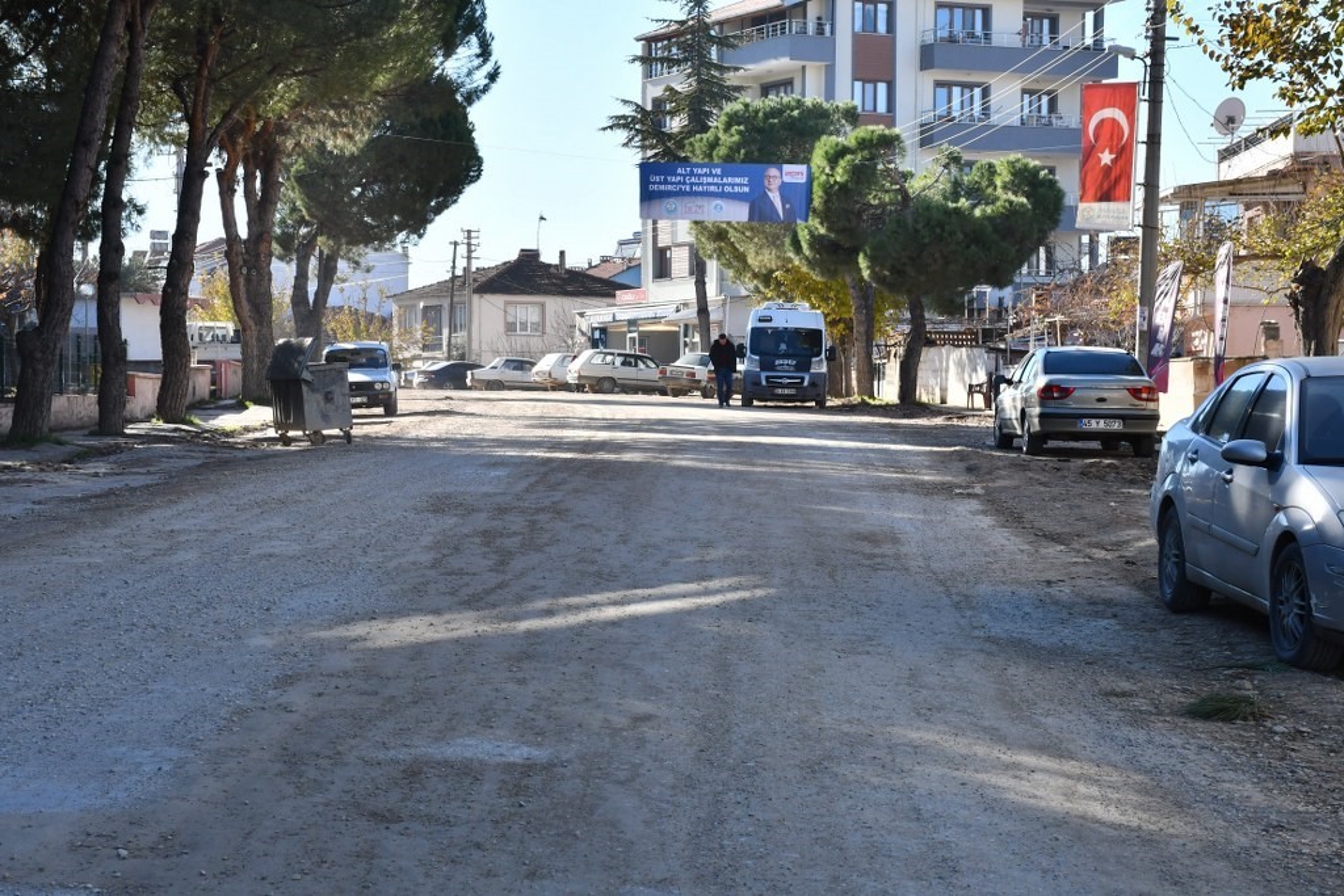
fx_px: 2912
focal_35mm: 78
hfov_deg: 26.0
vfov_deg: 17.5
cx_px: 672
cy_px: 448
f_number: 11
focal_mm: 52
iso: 500
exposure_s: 1/500
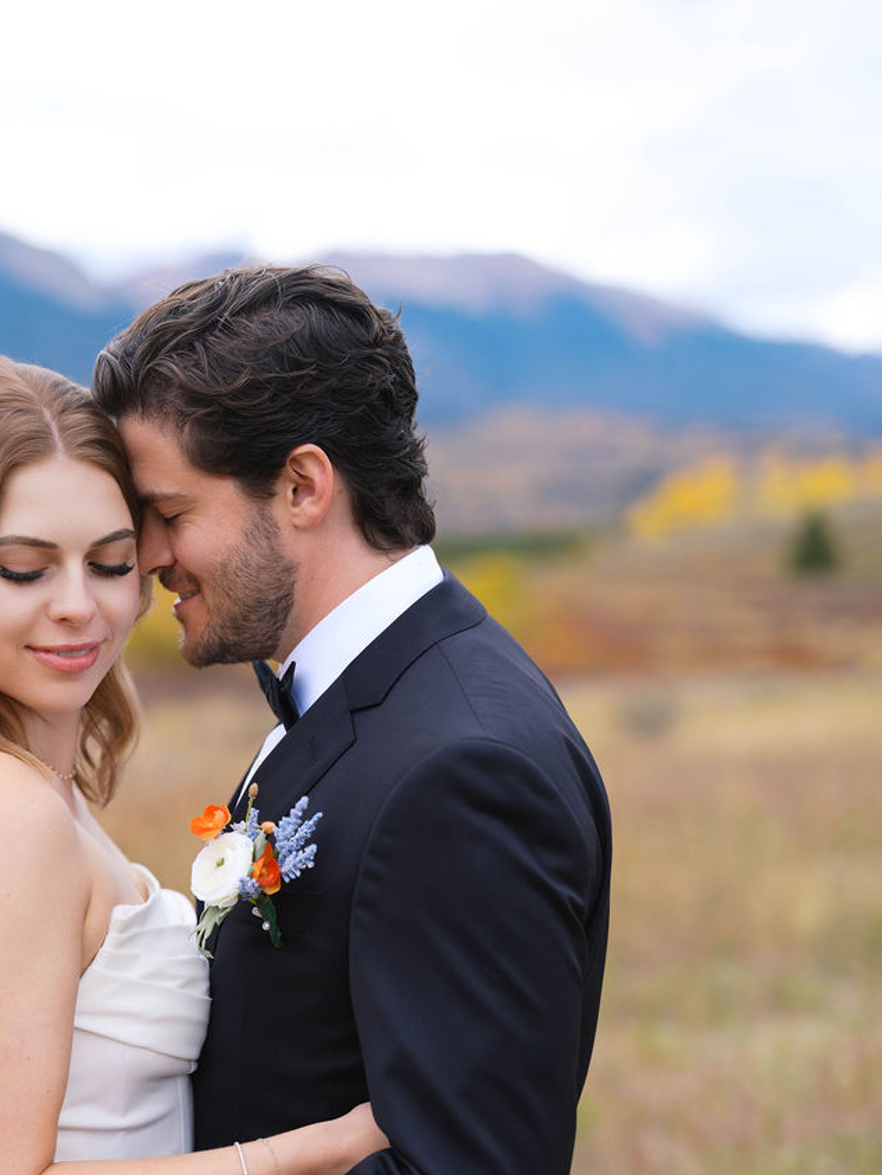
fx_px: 2411
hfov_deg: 20.5
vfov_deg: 27.3
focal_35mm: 71
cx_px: 172
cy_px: 760
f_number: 2
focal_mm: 55
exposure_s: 1/640
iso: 100
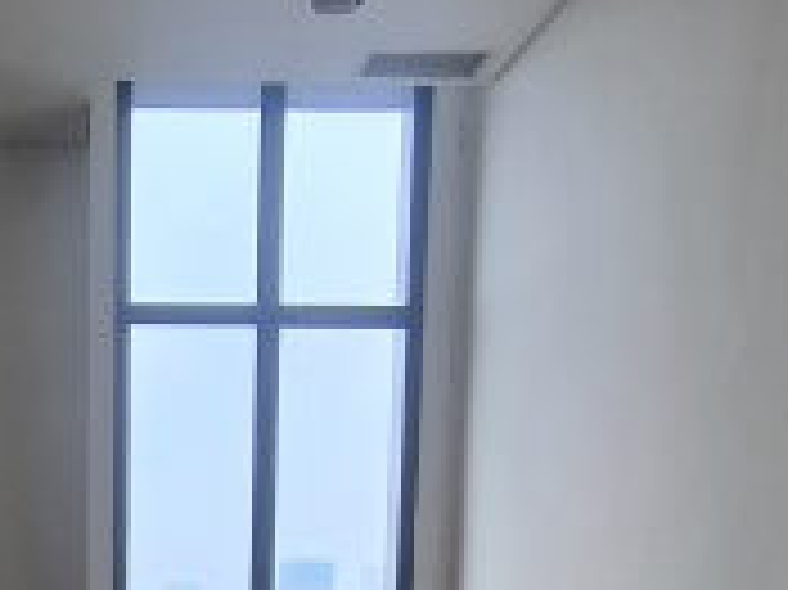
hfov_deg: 32.6
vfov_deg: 22.7
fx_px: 1274
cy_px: 806
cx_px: 74
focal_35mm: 56
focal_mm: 1.65
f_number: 2.2
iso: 50
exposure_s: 1/182
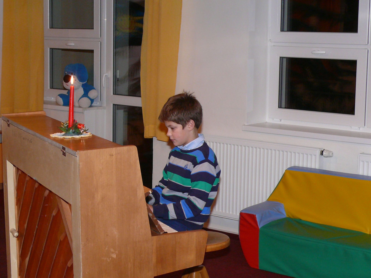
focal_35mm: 81
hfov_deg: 24.1
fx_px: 868
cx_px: 186
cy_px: 139
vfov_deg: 18.2
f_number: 3.2
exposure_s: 1/30
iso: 200
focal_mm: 11.8
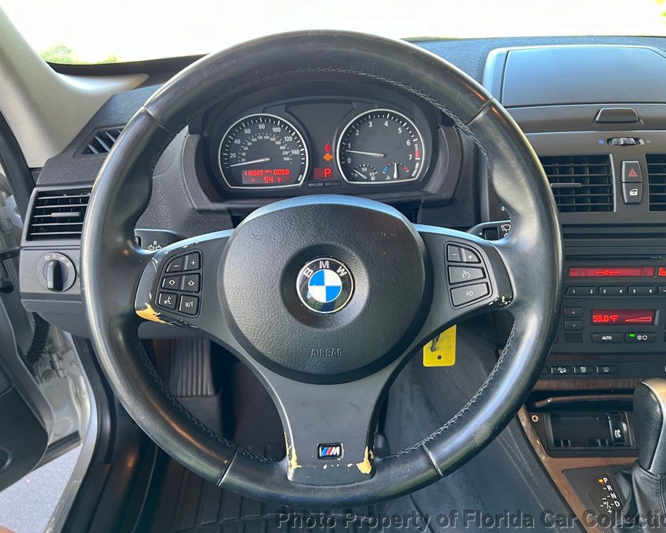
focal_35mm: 28
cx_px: 355
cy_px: 268
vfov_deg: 51.5
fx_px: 552
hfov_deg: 62.2
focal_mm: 5.7
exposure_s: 1/83
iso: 125
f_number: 1.5
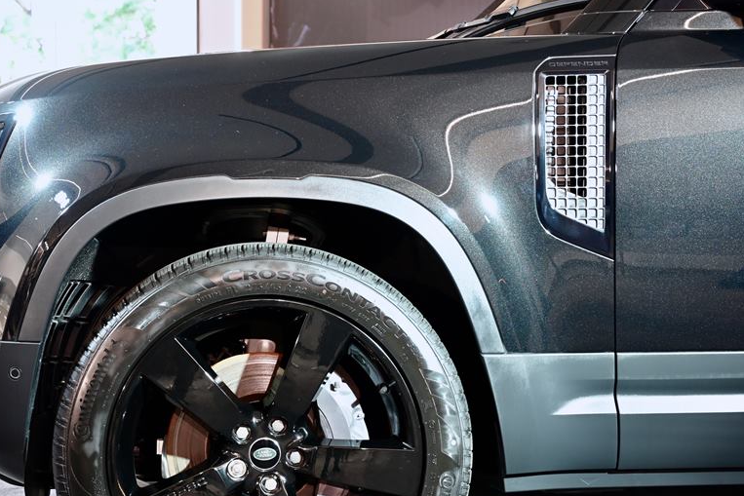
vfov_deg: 24.5
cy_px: 323
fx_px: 1137
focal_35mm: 55
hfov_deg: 36.1
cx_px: 303
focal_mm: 41
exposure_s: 1/80
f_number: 4.5
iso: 1600
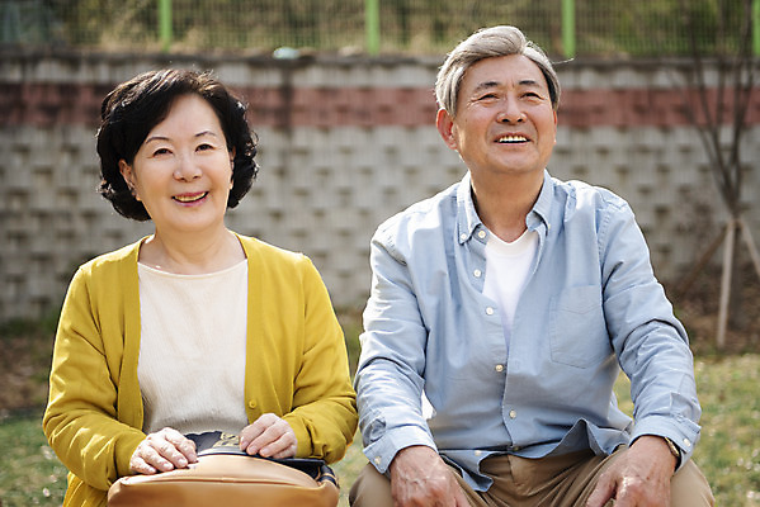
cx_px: 380
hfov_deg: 33.4
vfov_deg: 22.6
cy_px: 254
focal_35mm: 60
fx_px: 1267
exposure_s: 1/1250
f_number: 2.8
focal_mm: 60
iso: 400
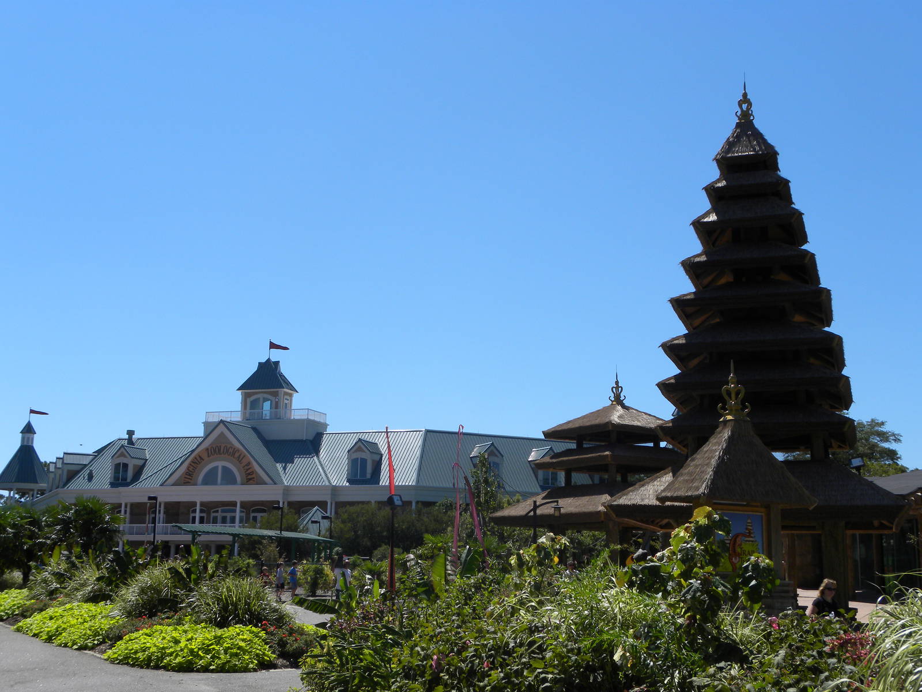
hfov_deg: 41.2
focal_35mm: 46
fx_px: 1225
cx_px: 461
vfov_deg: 31.5
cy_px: 346
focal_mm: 8.2
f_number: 5.6
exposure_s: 1/363
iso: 64
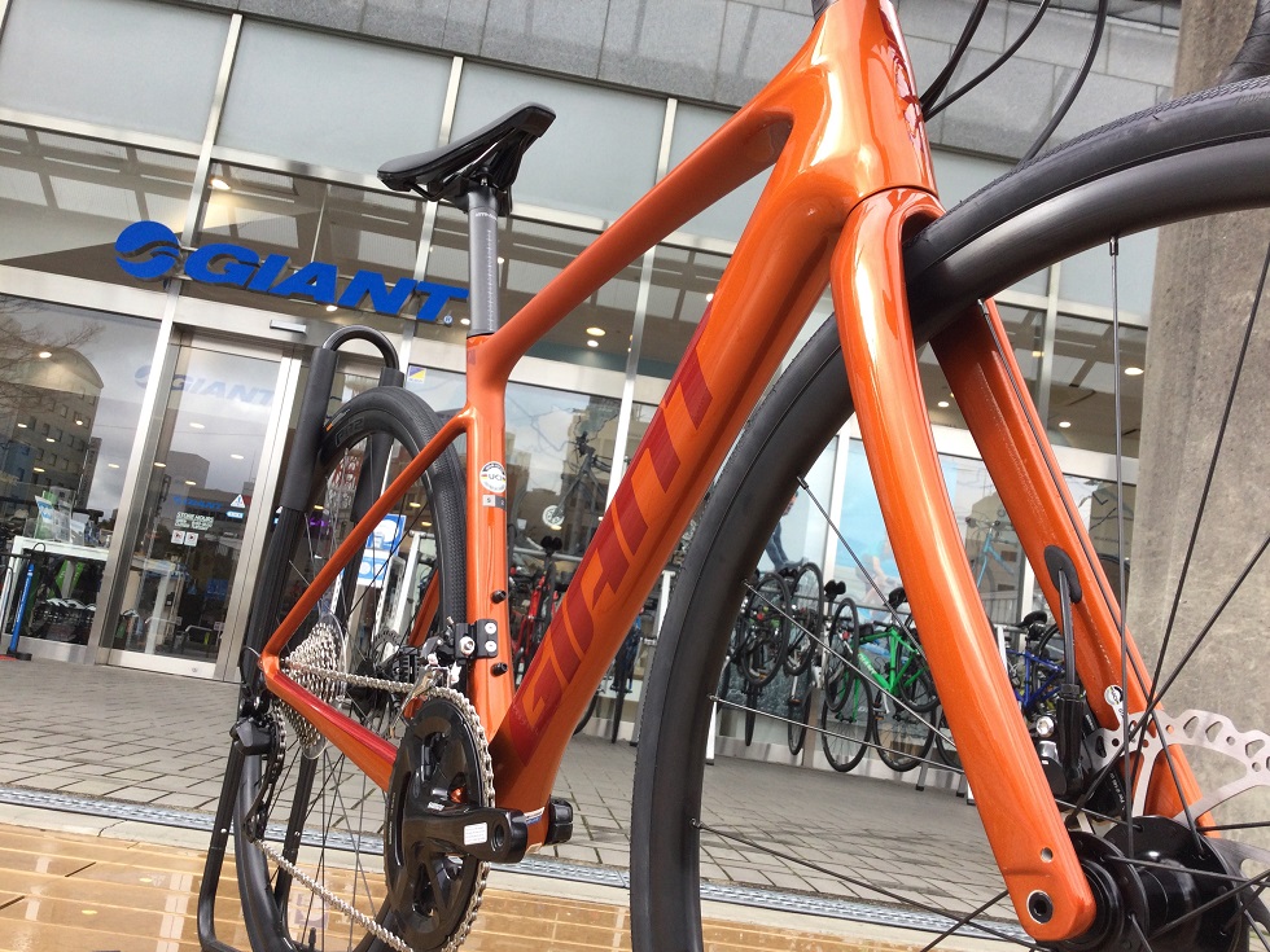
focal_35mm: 31
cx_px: 635
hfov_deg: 58.4
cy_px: 476
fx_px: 1137
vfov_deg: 45.4
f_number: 2.4
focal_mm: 3.3
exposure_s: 1/120
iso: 32
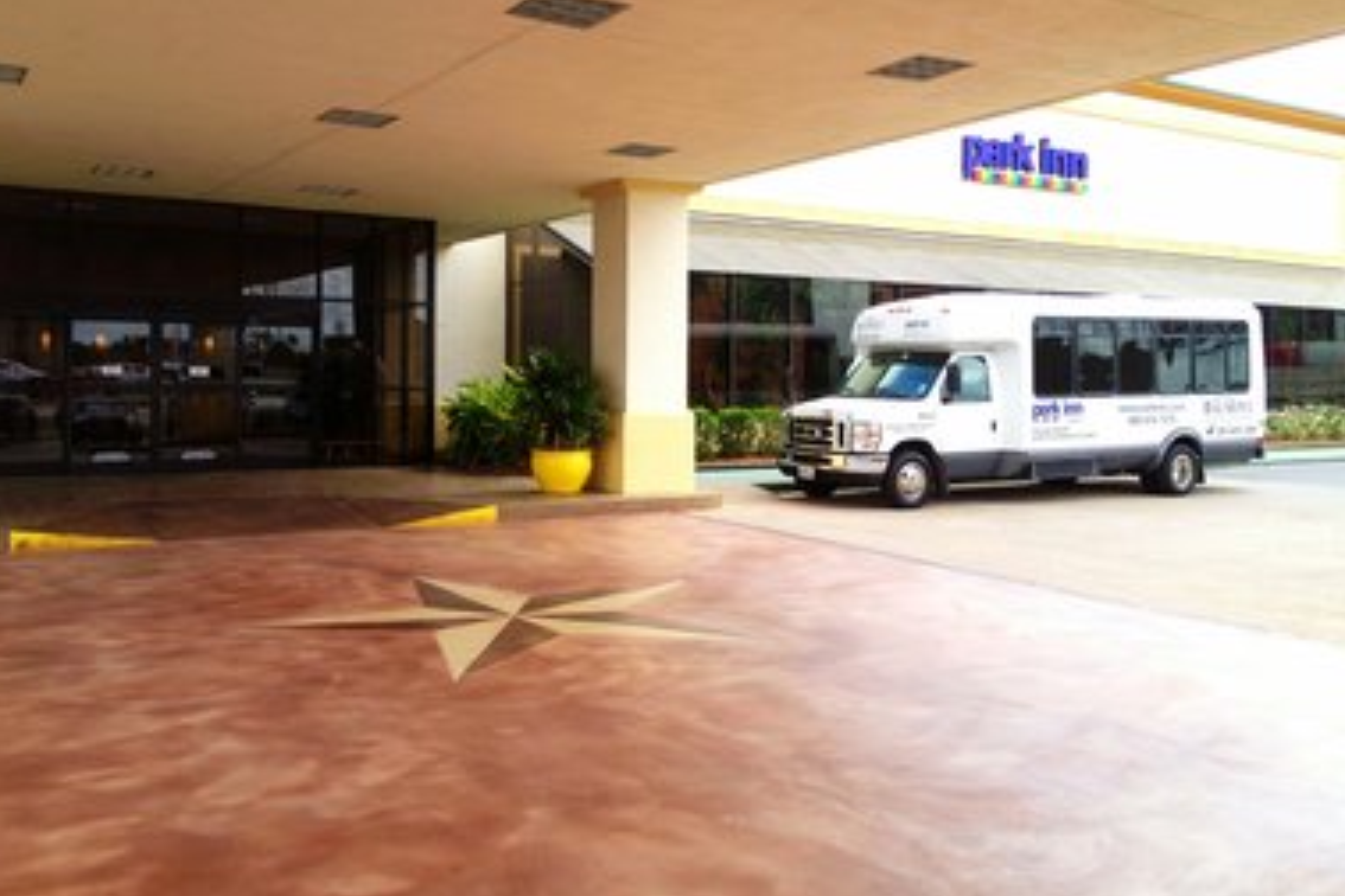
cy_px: 412
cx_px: 665
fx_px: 1382
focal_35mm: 37
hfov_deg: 51.9
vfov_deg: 35.9
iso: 50
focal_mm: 4.28
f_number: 2.4
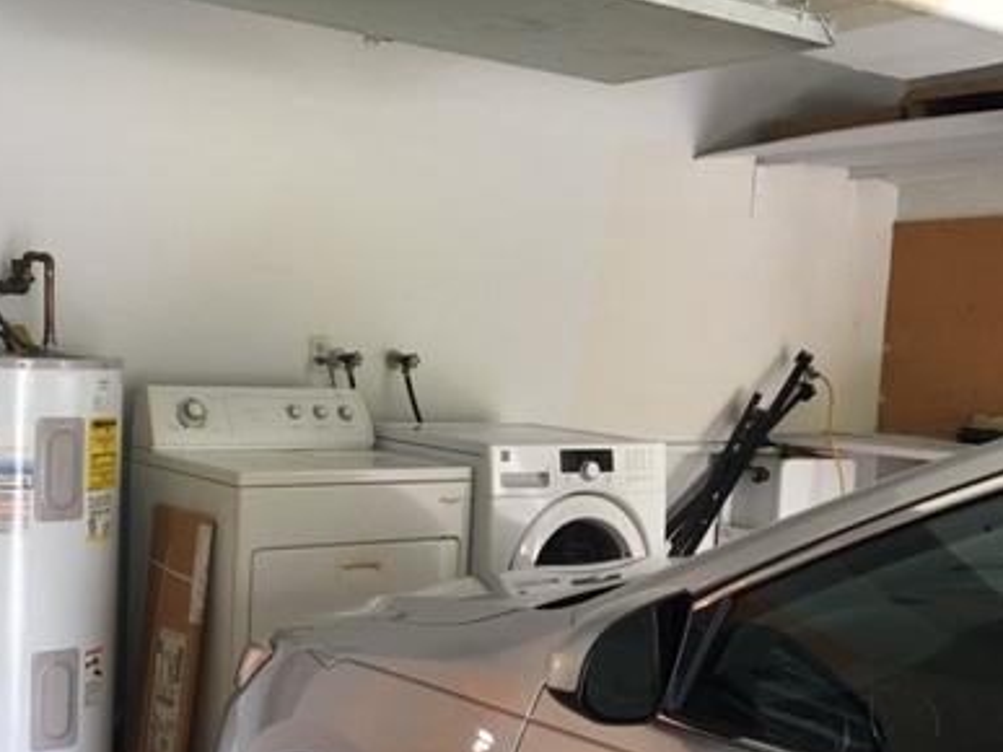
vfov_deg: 30.1
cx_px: 479
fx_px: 1390
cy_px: 488
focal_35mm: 48
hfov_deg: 39.7
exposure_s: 1/30
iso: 125
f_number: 2.2
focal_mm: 4.15
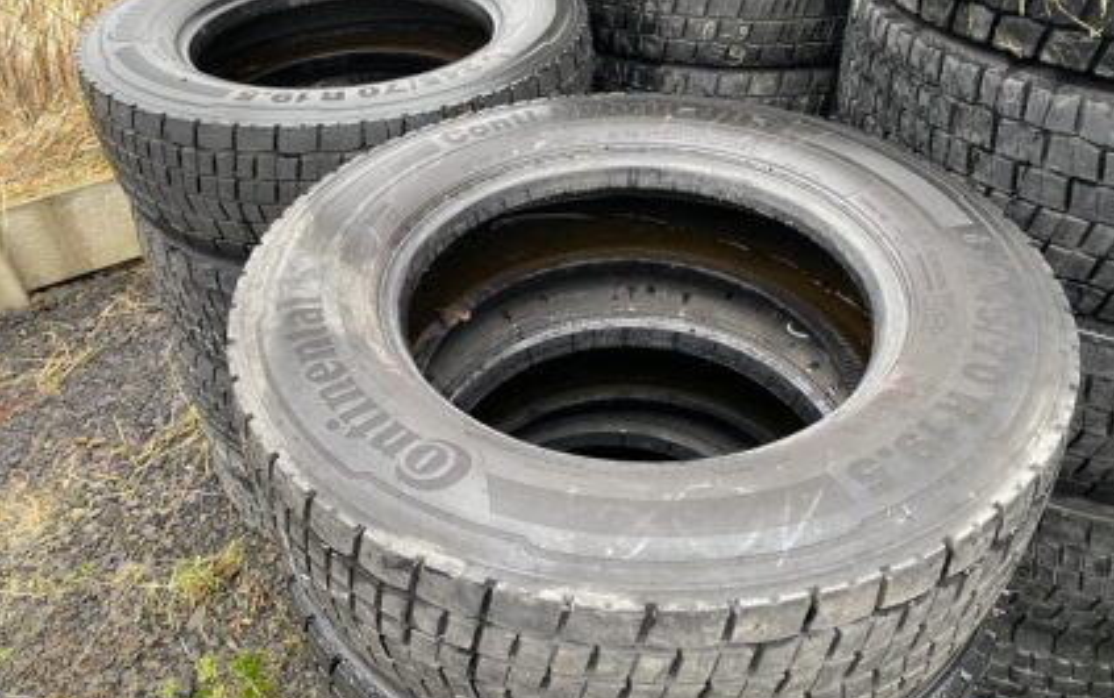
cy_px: 315
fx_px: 851
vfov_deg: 44.6
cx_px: 564
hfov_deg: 66.4
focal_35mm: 28
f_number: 1.8
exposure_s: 1/69
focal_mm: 4.25
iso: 125
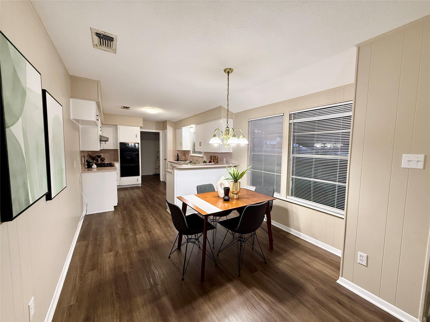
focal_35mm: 14
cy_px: 161
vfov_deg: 85.7
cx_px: 215
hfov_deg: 102.1
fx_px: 174
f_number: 2.2
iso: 200
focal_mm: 2.22
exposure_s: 1/60
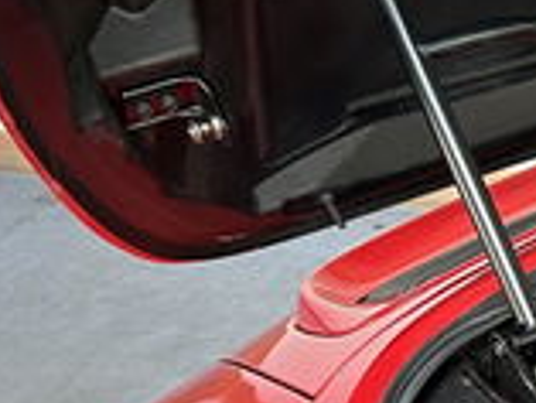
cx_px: 1024
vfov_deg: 11.7
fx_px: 1968
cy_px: 171
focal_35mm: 127
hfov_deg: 13.6
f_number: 1.5
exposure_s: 1/60
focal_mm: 5.7
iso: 160
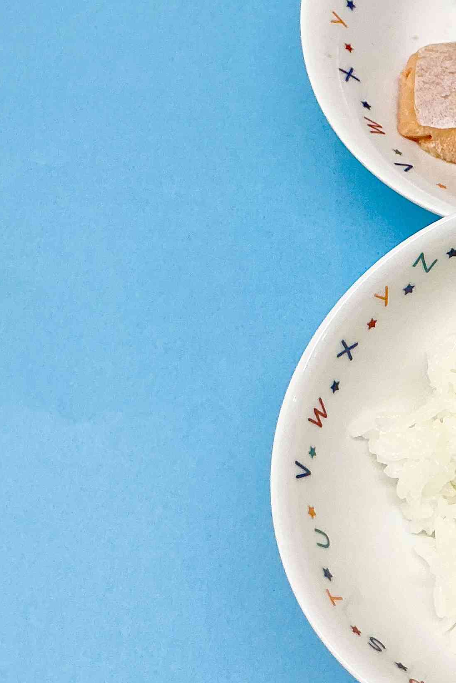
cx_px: 775
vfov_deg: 27.3
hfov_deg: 16.1
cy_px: 296
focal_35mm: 74
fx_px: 1405
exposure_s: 1/120
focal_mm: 3
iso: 32
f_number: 1.8
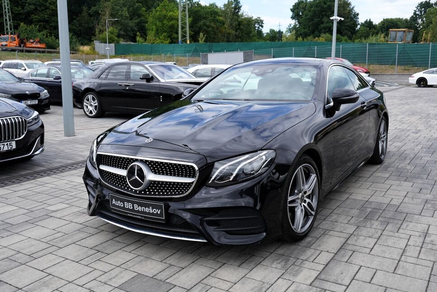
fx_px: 401
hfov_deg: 57.2
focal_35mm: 33
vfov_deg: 40.0
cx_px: 231
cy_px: 142
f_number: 6.3
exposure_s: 1/200
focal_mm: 31
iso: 100
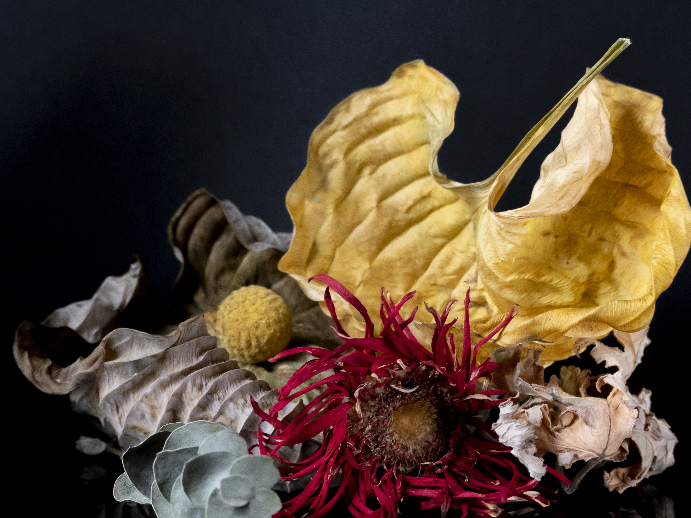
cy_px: 284
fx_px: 5150
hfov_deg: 7.7
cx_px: 387
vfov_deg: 5.8
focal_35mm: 258
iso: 1600
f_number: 4
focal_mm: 75.13
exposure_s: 1/25
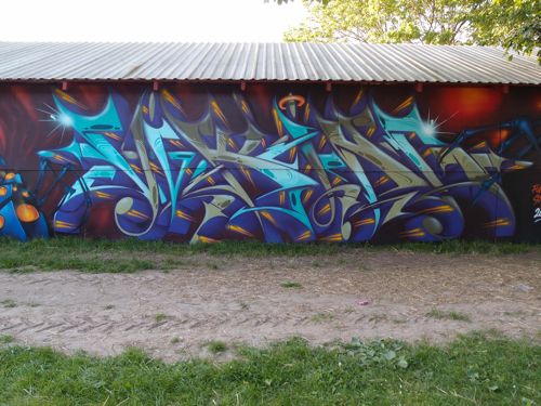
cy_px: 203
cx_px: 270
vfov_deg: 49.7
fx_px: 438
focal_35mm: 28
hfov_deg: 63.4
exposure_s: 1/125
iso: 100
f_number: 2.5
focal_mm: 6
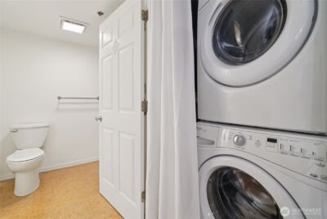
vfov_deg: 73.8
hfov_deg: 96.7
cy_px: 110
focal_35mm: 16
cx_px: 164
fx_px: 145
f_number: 8
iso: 1600
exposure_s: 1/25
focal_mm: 16
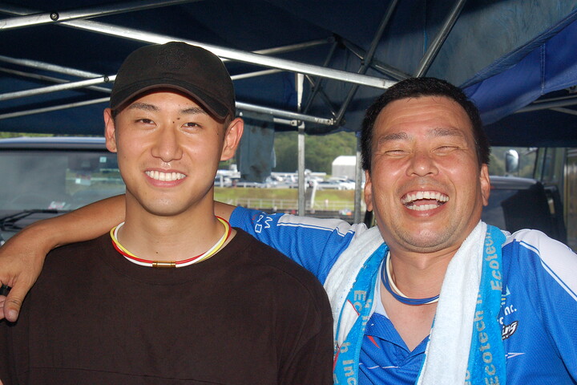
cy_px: 192
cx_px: 288
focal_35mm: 75
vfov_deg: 18.2
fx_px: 1202
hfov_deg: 27.0
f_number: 11
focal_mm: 50
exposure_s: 1/500
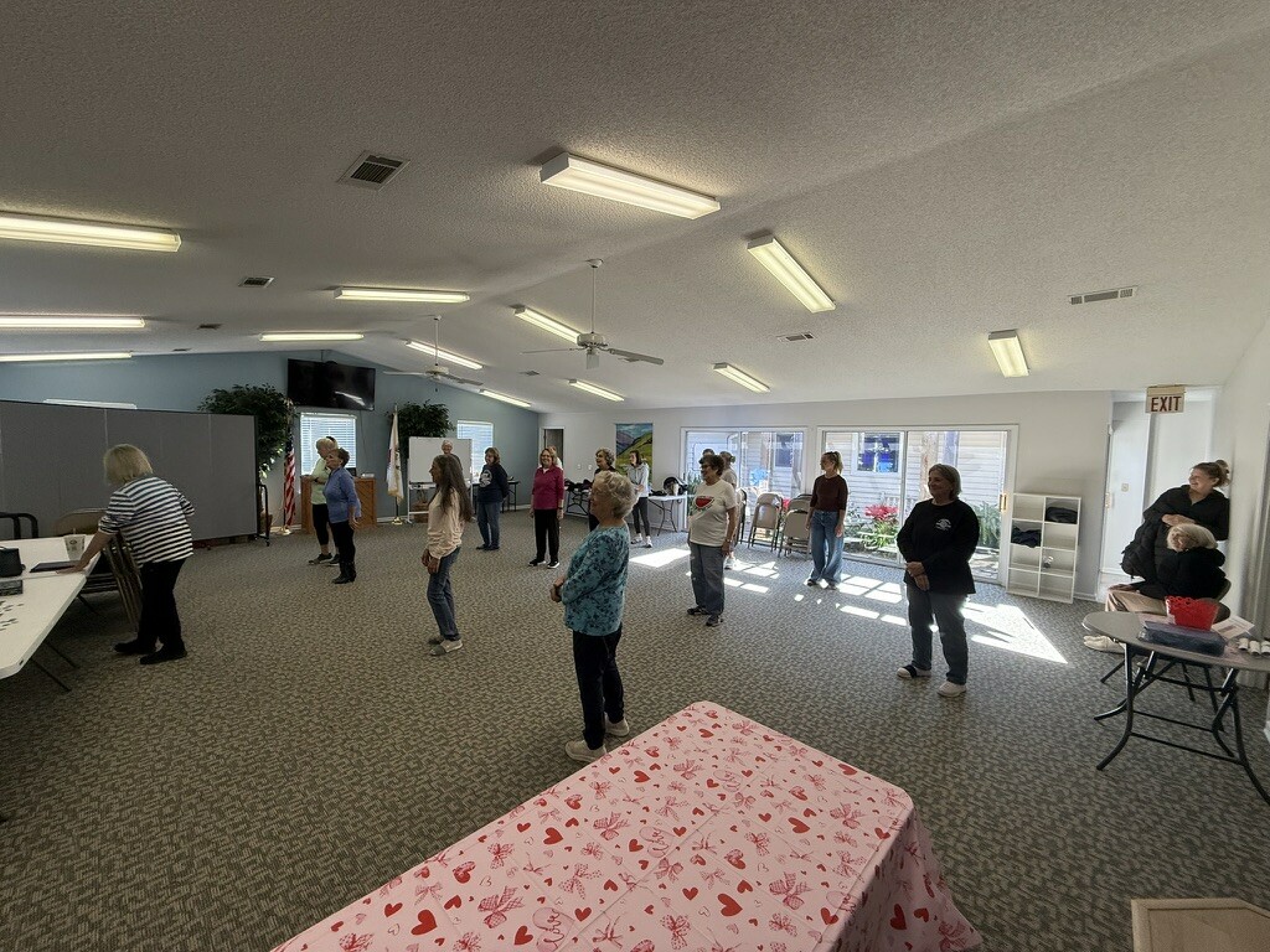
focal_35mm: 14
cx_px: 635
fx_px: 514
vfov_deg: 85.7
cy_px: 476
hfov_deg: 102.1
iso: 160
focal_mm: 2.22
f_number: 2.2
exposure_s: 1/120
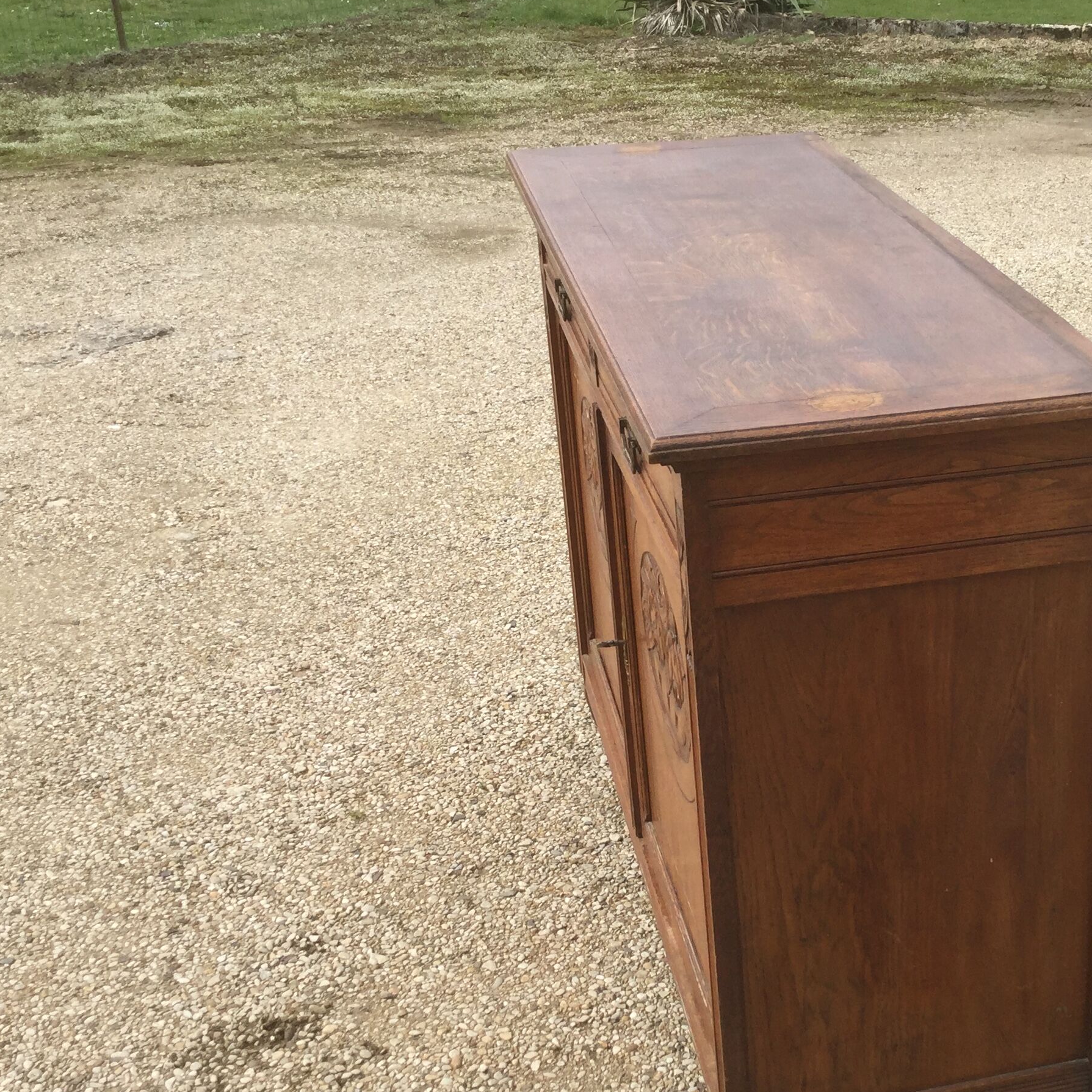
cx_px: 848
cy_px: 670
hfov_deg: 33.2
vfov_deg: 33.9
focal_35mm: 50
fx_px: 1785
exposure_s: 1/673
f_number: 2.4
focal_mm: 3.3
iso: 25
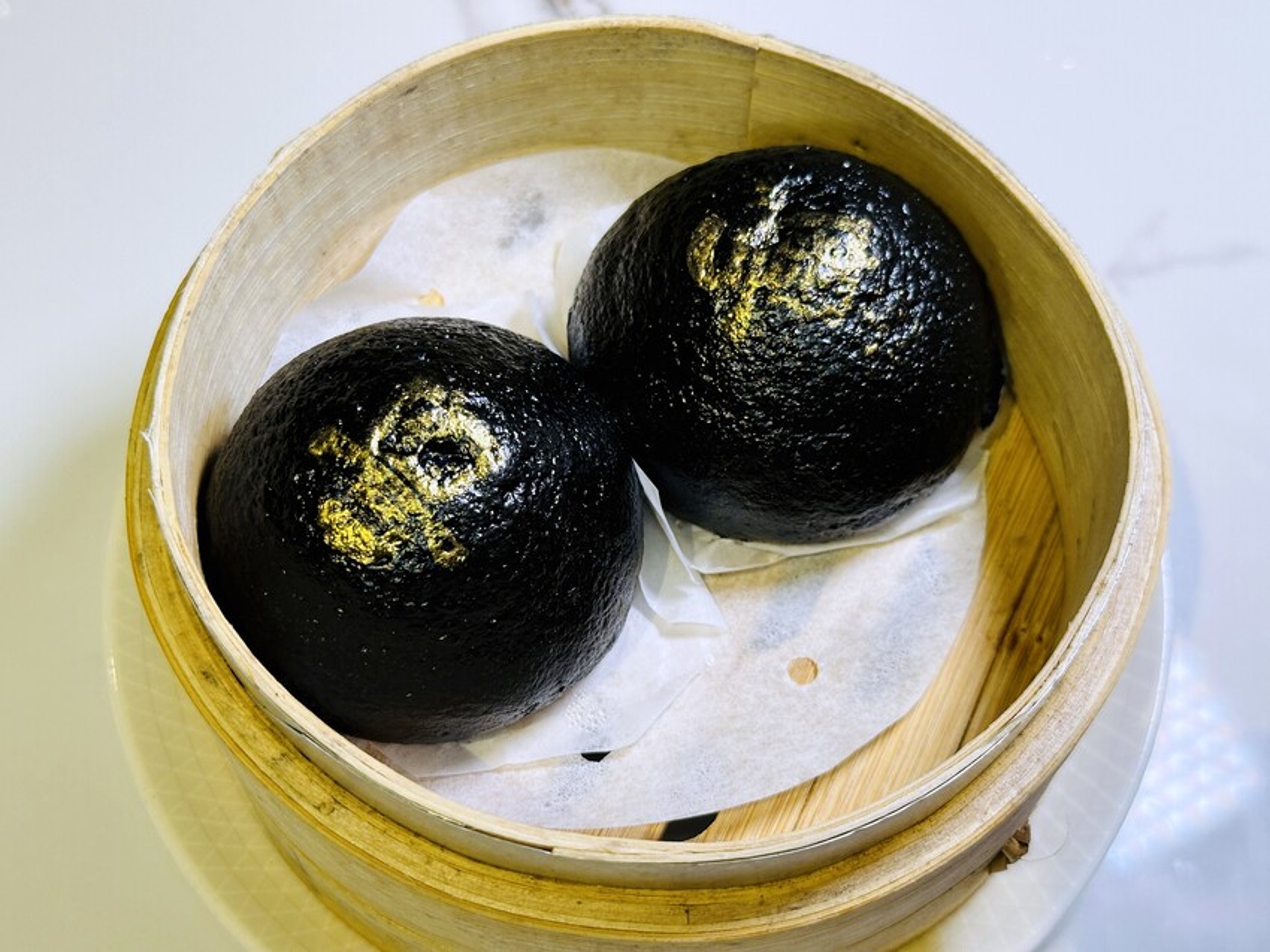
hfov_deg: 39.7
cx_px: 635
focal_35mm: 48
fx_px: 1761
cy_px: 476
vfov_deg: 30.3
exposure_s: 1/121
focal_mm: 6.86
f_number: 1.78
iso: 80
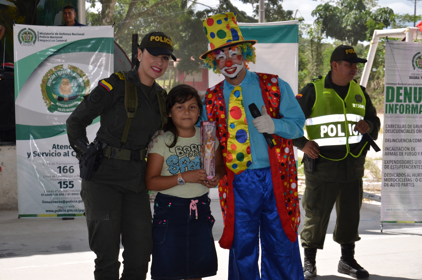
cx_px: 211
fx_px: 702
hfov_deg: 33.5
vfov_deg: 22.5
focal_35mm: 60
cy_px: 140
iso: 100
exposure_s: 1/250
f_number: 6.3
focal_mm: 40
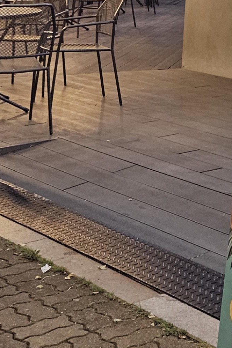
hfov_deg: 12.5
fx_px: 929
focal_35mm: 96
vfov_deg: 18.9
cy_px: -163
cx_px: 470
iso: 400
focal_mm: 5.4
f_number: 1.8
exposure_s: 1/120
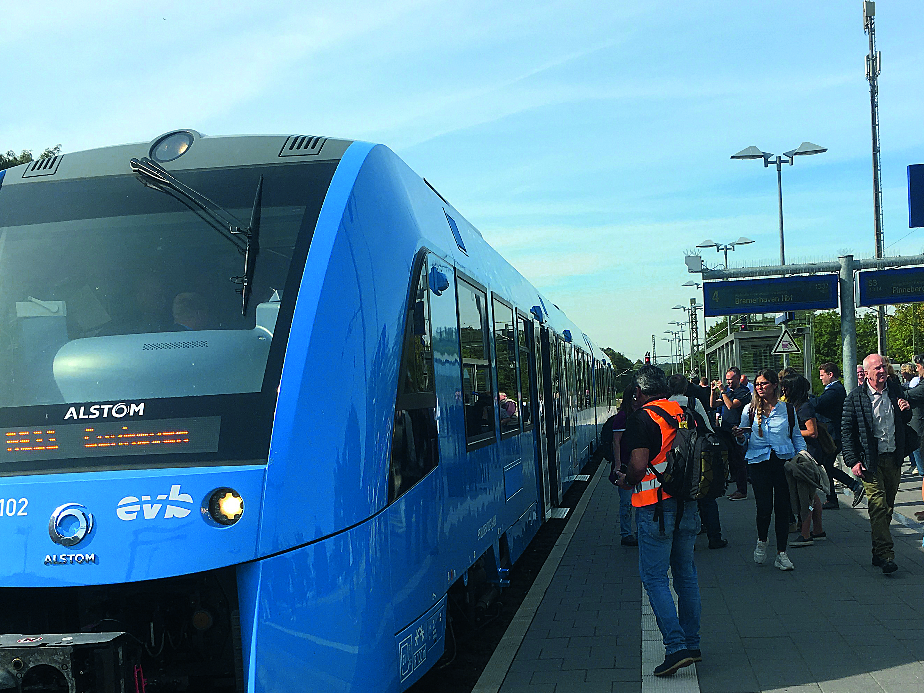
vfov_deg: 32.6
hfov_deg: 42.9
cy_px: 468
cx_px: 496
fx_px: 1175
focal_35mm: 44
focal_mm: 4.15
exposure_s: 1/1789
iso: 25
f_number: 2.2
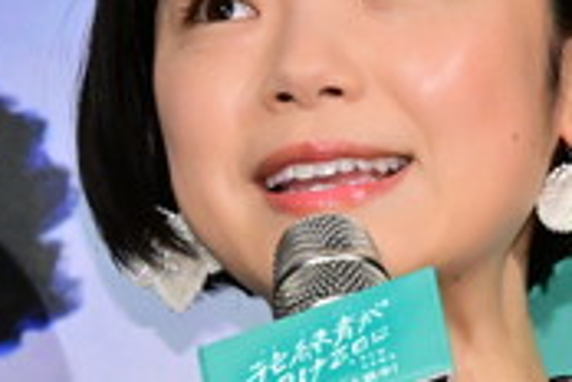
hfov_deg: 3.7
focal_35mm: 562
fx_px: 8929
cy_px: 726
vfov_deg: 2.4
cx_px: 437
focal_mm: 98
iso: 3200
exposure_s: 1/200
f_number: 6.3
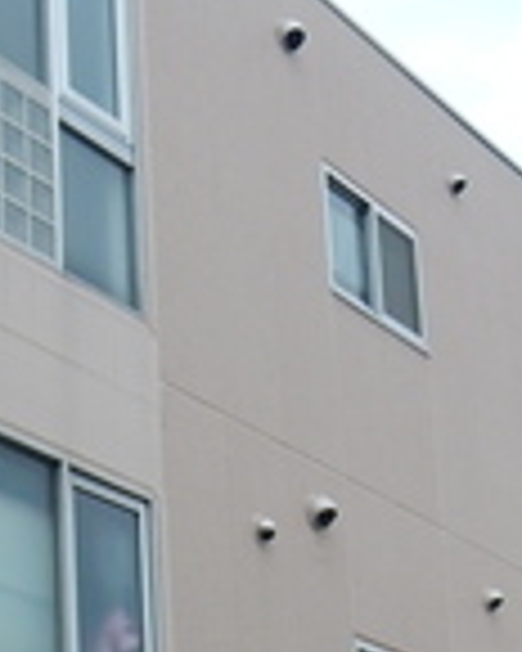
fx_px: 1950
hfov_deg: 14.9
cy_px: 692
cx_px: -32
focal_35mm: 101
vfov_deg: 18.4
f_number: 3.7
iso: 125
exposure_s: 1/800
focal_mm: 4.5
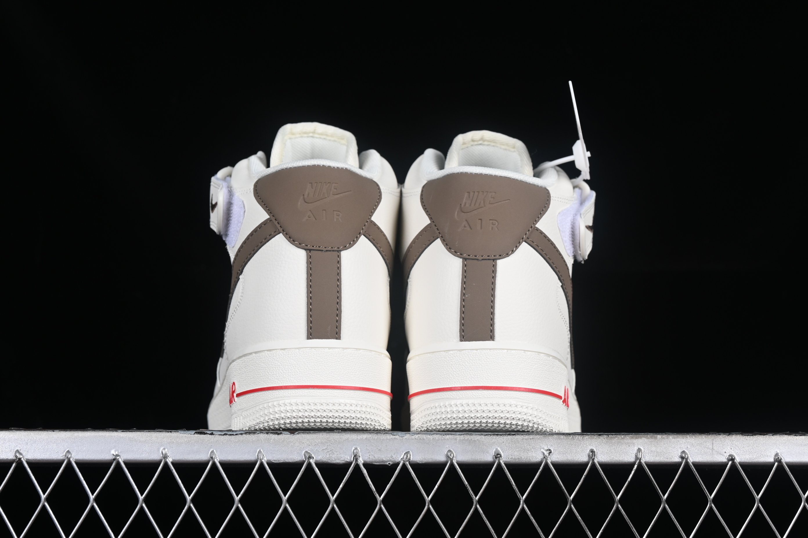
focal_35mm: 75
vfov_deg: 18.2
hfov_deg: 27.0
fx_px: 1683
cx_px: 404
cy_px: 269
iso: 160
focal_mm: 50
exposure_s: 1/100
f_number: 8
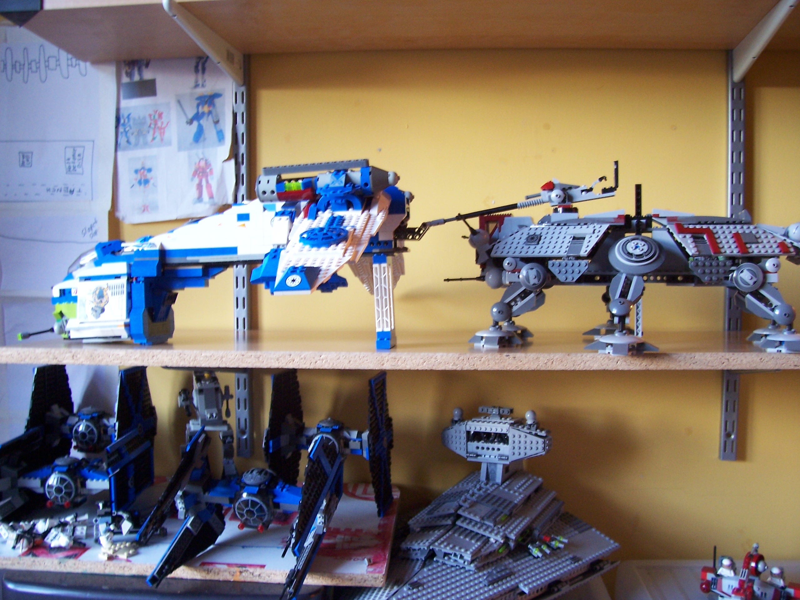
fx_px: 786
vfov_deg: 41.8
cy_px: 300
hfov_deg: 54.0
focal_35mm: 34
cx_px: 400
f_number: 2.7
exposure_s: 1/4
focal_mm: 5.6
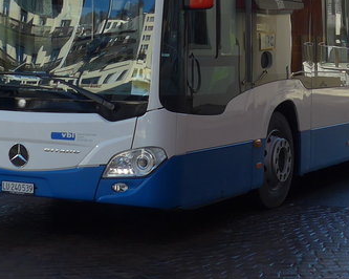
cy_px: -103
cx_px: 151
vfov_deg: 14.3
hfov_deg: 18.8
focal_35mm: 102
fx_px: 1053
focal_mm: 6
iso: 80
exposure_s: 1/400
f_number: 2.8
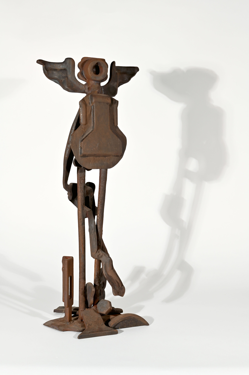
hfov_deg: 27.0
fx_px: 519
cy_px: 188
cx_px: 124
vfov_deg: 39.6
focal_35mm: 50
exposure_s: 1/100
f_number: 16
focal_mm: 50
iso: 200
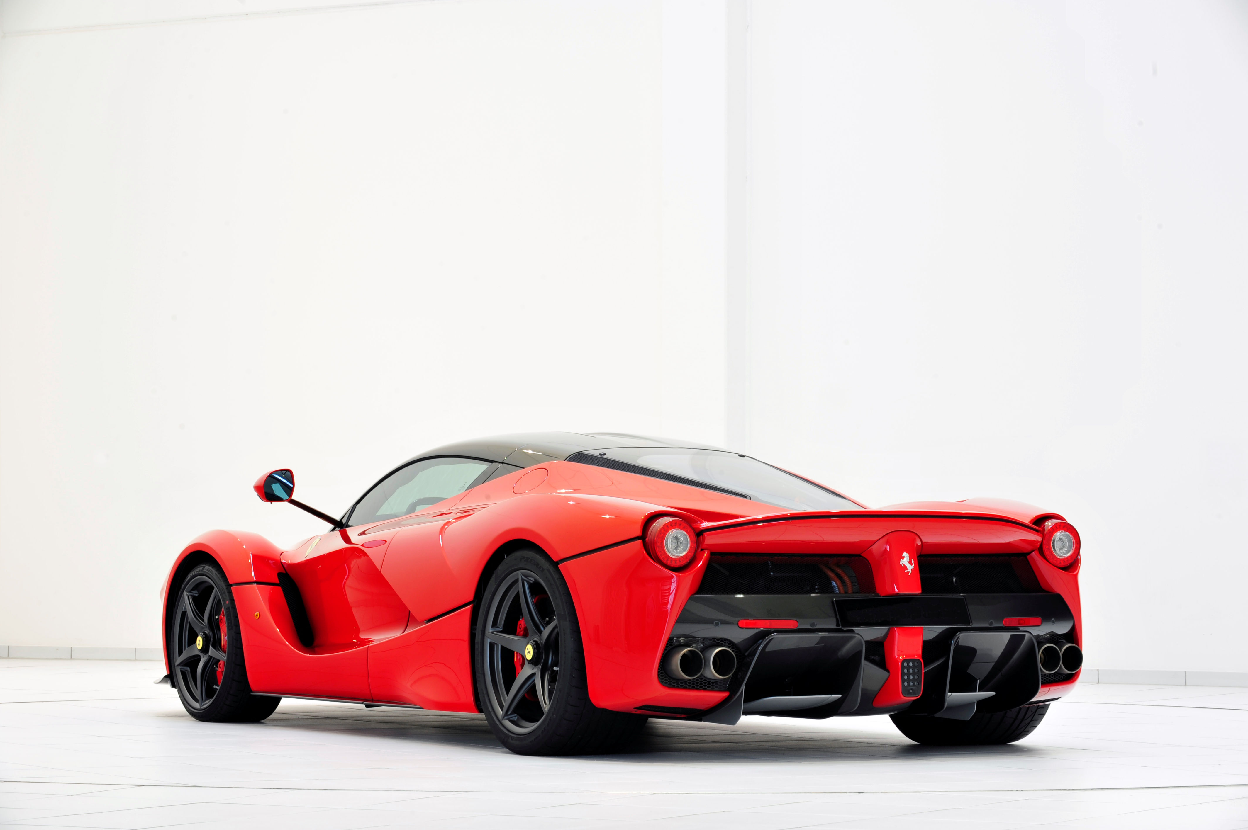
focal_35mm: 110
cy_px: 415
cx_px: 624
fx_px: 3811
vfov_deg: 12.4
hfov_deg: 18.6
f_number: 16
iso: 200
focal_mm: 110
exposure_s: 4
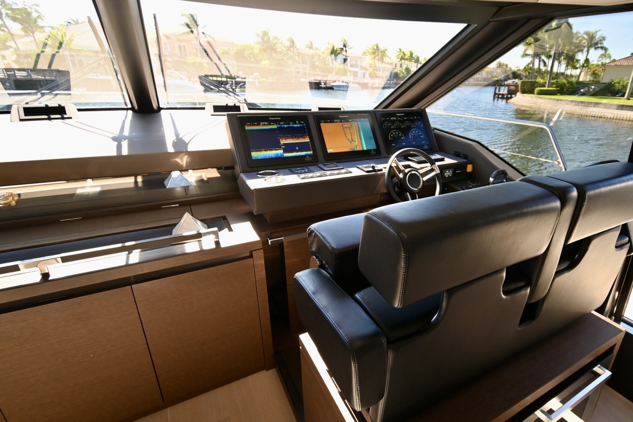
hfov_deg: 89.0
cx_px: 376
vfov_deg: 67.4
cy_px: 220
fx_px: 316
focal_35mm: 18
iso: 280
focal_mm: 10
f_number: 4.5
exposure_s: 1/250
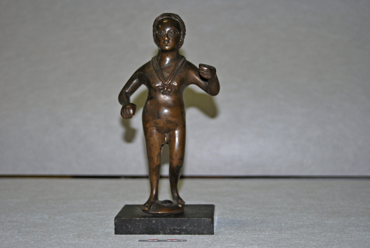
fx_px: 617
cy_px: 124
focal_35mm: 60
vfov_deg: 22.7
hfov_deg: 33.4
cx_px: 185
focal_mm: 40
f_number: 4
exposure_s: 1/60
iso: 200
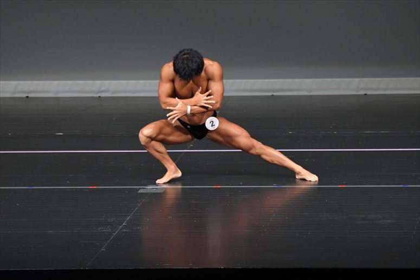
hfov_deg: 6.0
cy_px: 140
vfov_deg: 4.0
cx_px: 210
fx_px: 4023
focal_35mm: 345
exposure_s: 1/400
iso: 4000
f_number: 5.6
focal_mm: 230
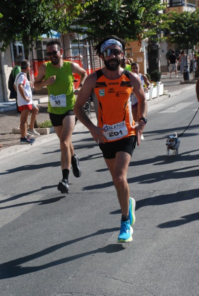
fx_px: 718
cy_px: 148
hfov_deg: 15.8
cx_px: 100
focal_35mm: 87
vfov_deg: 23.3
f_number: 7.1
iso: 1000
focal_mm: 58
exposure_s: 1/2000
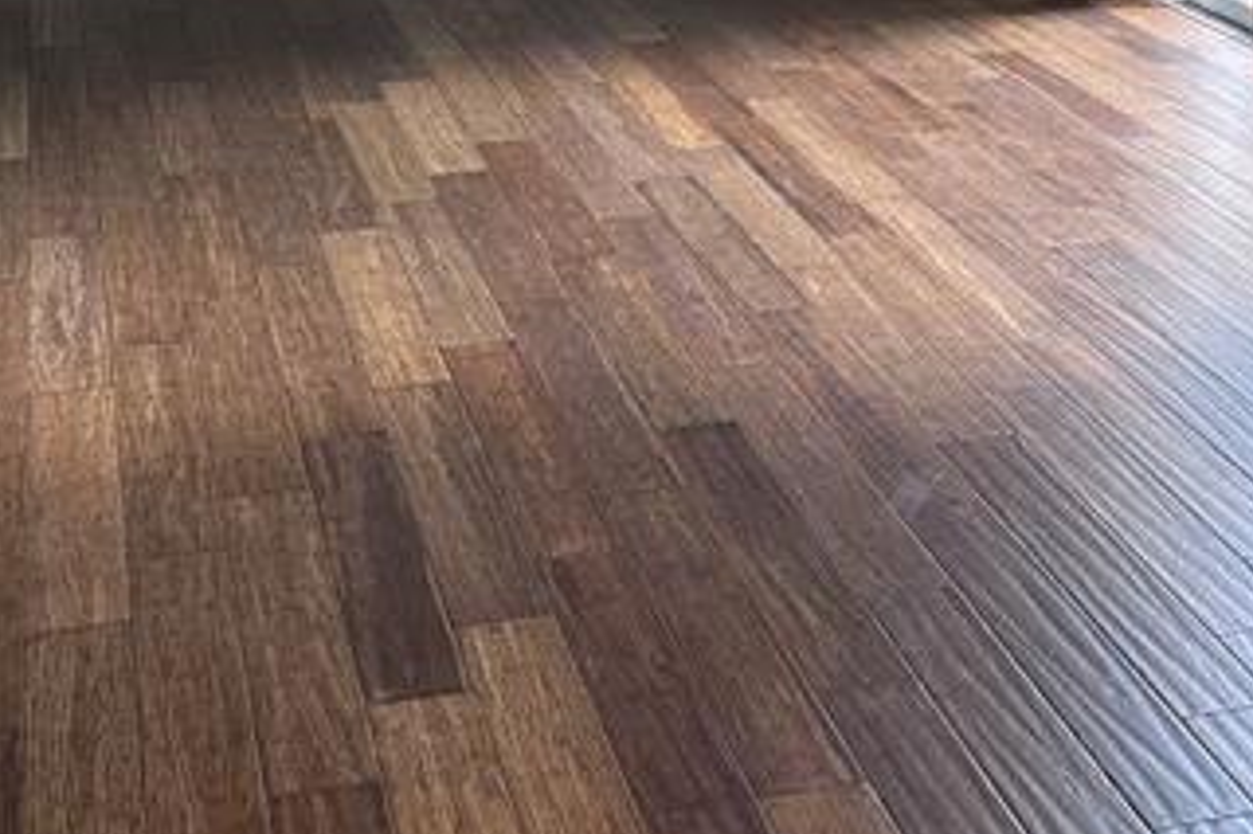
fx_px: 2783
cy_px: -43
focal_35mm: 80
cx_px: 901
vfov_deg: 16.6
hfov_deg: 25.1
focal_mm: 6.86
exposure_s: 1/60
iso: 125
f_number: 1.78
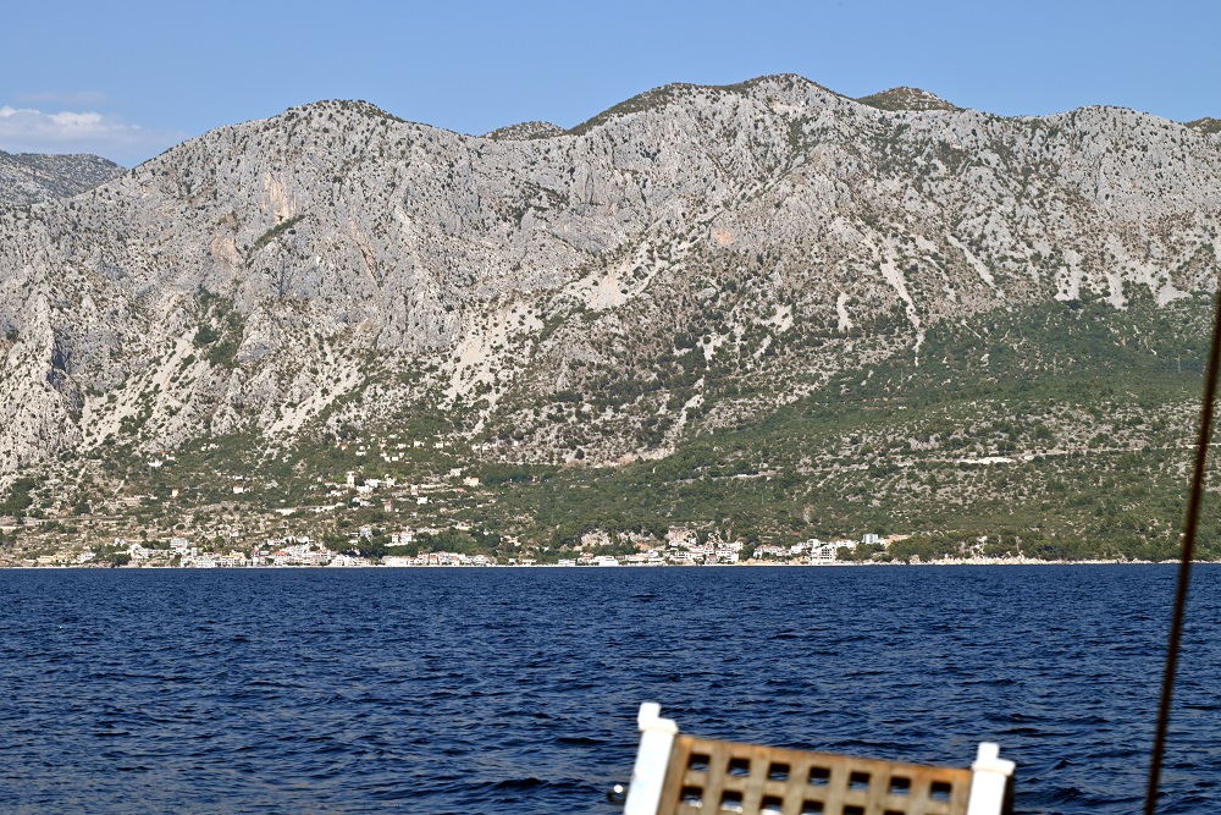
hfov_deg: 20.8
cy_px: 408
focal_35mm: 98
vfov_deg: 14.0
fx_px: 3324
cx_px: 610
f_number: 16
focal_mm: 98
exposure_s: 1/160
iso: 100
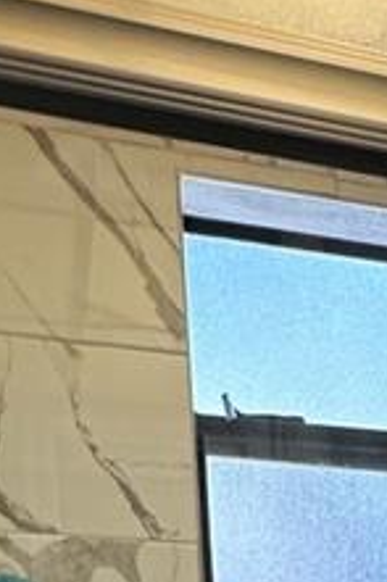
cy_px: 1088
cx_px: 540
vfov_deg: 18.8
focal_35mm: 79
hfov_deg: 16.1
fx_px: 1276
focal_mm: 2.22
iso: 160
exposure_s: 1/120
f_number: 2.2
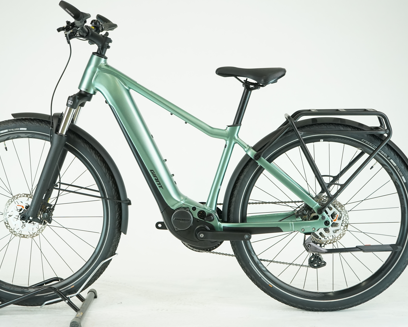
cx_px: 177
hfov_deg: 31.9
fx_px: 712
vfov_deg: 25.8
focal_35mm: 59
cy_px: 163
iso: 1600
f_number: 5.6
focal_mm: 52
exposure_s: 1/200
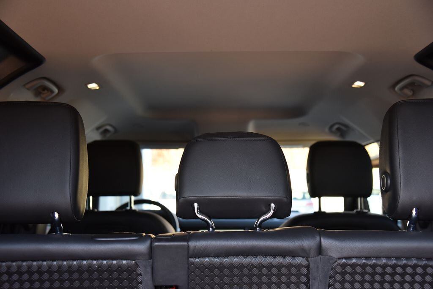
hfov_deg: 44.5
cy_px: 144
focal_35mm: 44
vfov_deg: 30.6
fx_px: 529
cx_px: 216
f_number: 4.5
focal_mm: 44
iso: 500
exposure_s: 1/80
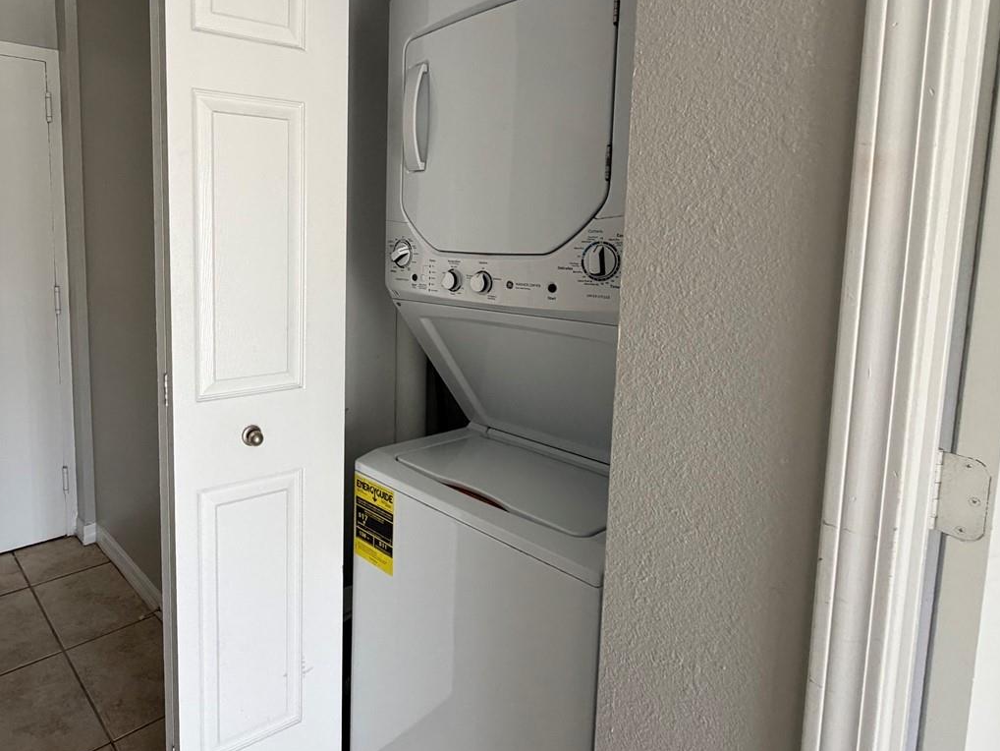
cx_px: 314
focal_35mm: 22
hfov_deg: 73.5
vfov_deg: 60.6
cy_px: 298
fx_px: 636
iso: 200
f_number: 2.2
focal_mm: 2.22
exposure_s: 1/121
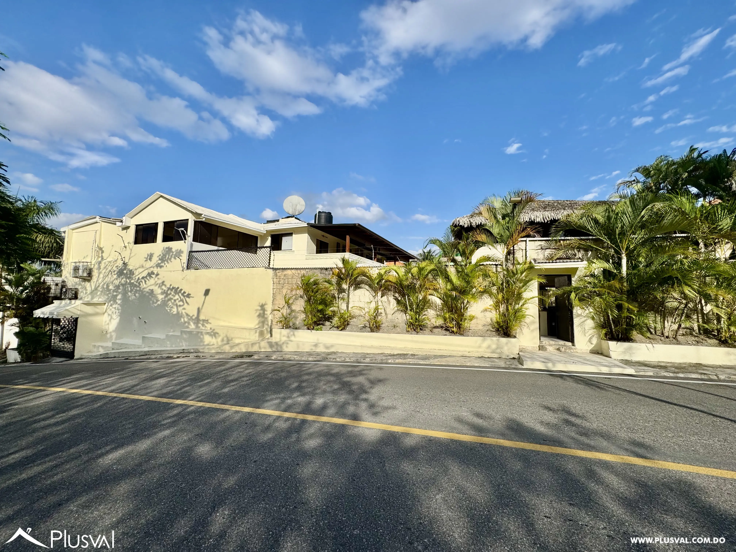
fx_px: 298
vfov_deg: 85.7
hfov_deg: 102.1
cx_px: 368
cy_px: 276
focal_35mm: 14
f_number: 2.2
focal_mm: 2.22
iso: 50
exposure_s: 1/3390
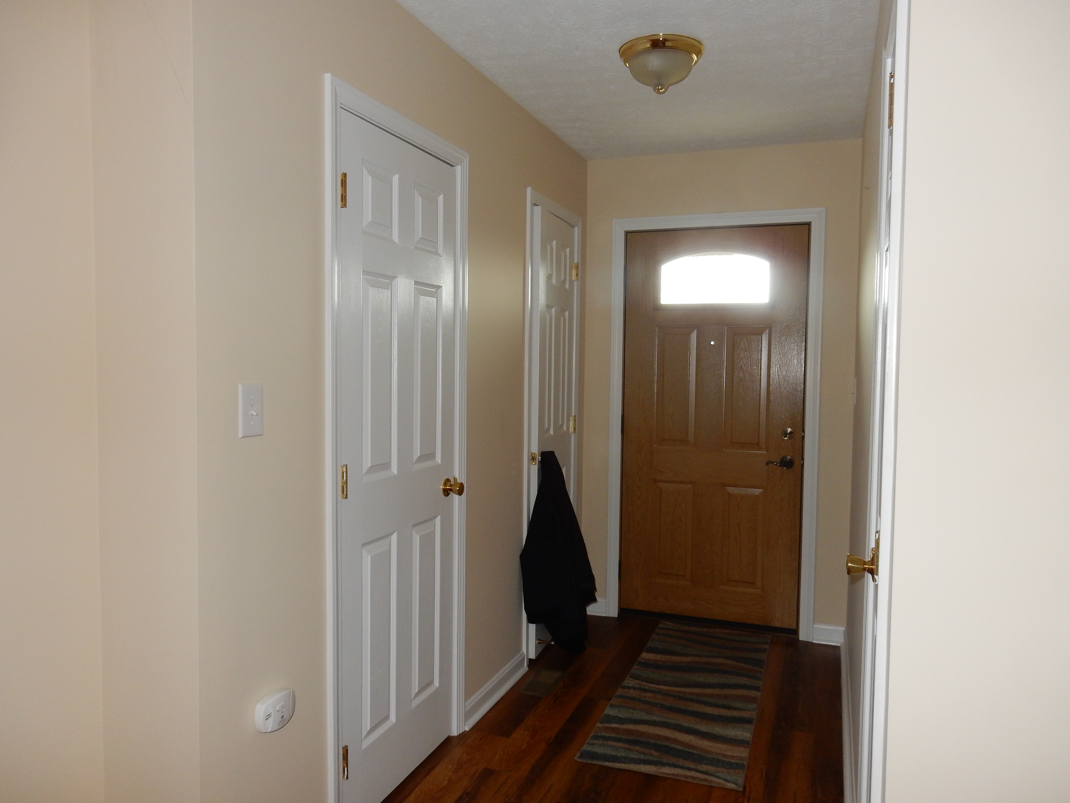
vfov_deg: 54.9
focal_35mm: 25
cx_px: 535
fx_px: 773
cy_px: 402
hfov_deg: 69.4
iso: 200
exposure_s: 1/30
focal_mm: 4.5
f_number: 3.7
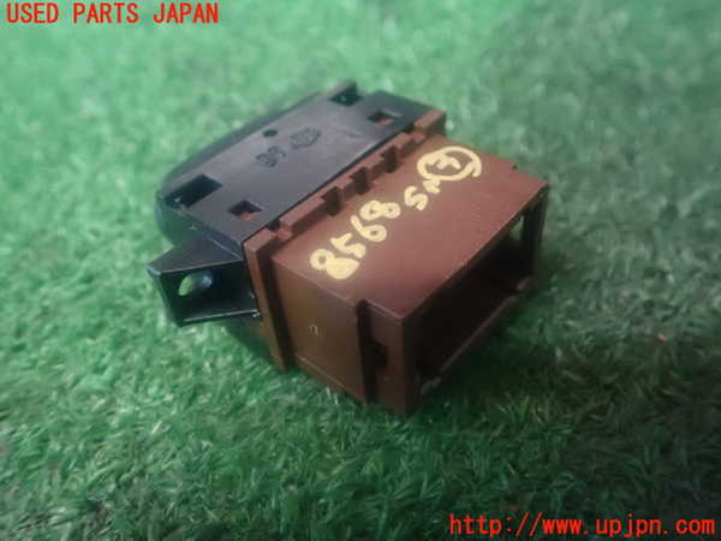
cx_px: 360
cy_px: 270
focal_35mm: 30
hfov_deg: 60.0
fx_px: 625
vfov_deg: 46.8
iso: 1600
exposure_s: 1/30
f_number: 2.3
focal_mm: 5.5
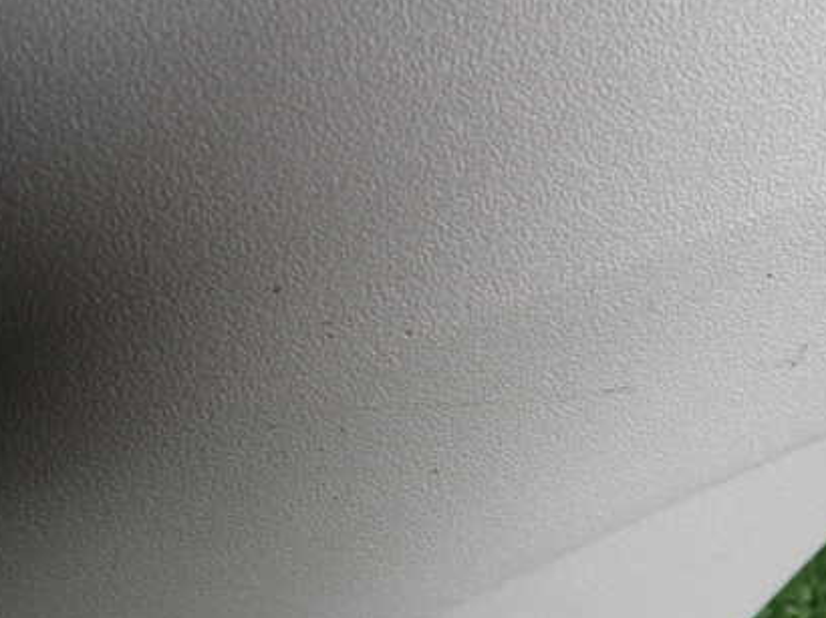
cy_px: 389
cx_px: 558
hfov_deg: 45.0
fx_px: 978
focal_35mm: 41
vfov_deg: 34.9
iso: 100
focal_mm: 5.05
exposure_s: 1/80
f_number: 2.2
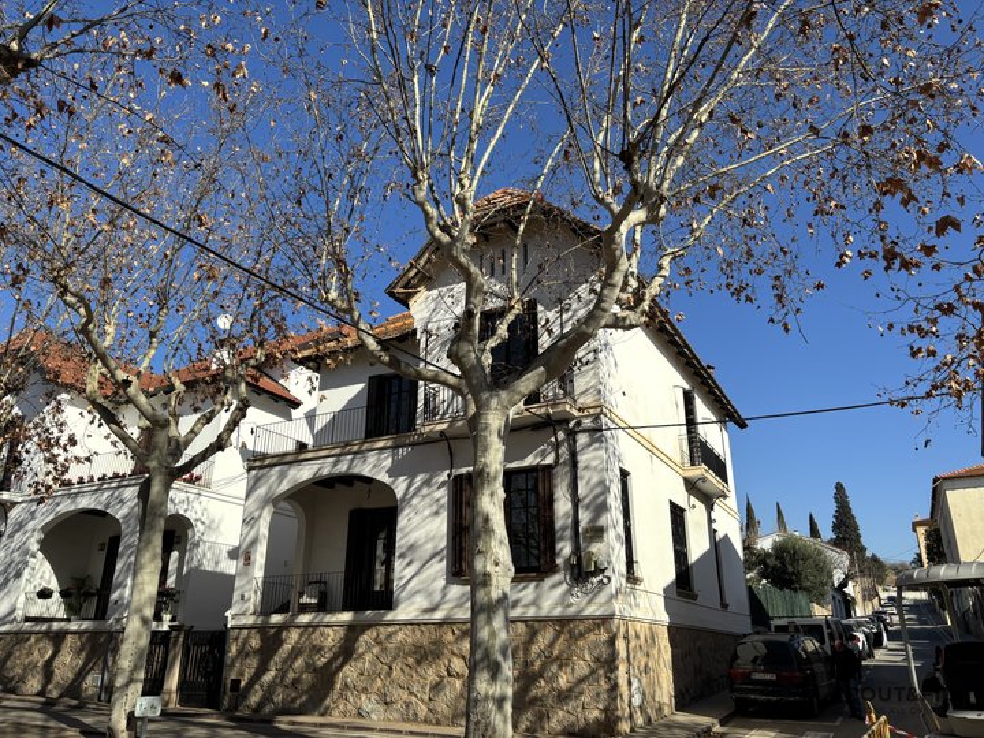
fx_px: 739
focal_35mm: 26
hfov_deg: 67.3
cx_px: 492
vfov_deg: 53.1
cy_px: 369
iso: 50
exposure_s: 1/3311
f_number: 1.6
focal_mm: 5.96
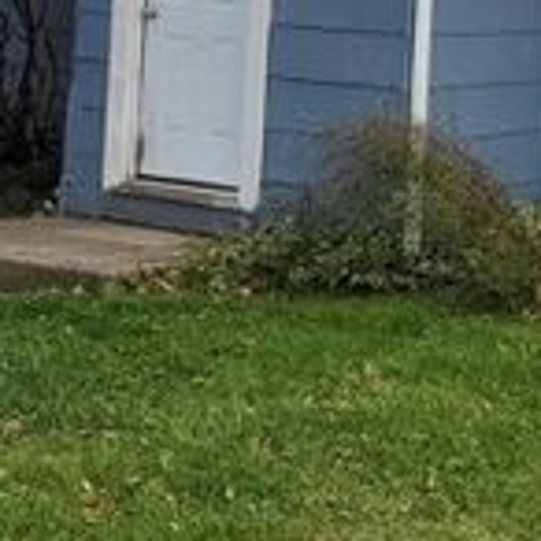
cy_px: -106
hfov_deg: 15.9
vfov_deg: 15.9
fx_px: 1857
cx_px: 656
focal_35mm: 105
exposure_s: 1/1019
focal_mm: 5.4
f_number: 1.8
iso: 40
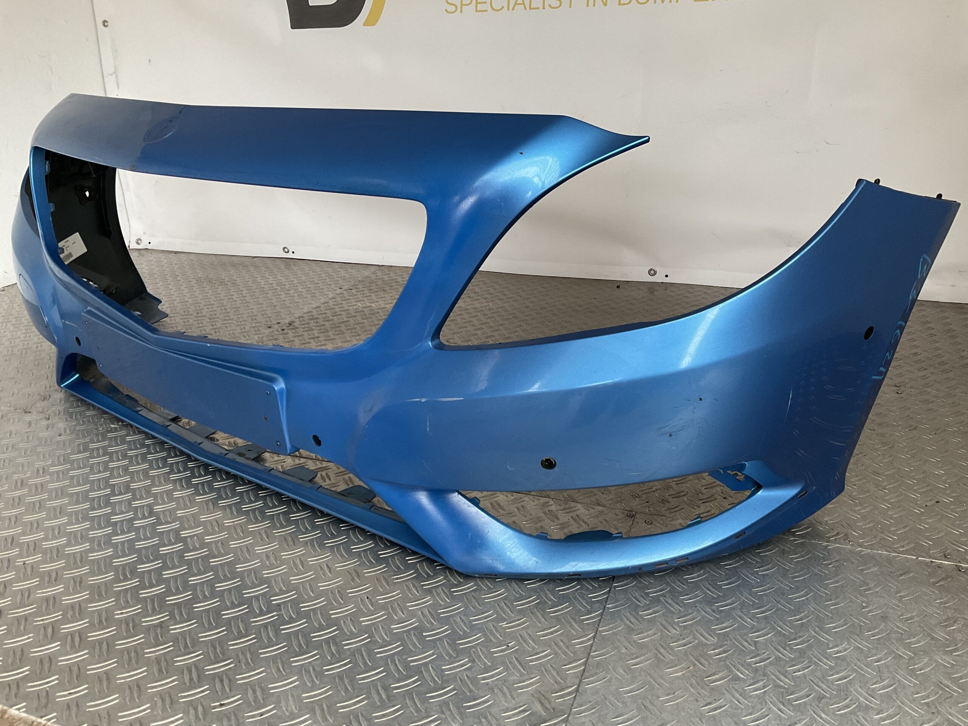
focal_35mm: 29
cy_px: 363
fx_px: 811
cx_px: 484
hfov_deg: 61.7
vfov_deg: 48.2
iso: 64
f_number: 1.8
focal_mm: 3
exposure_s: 1/50
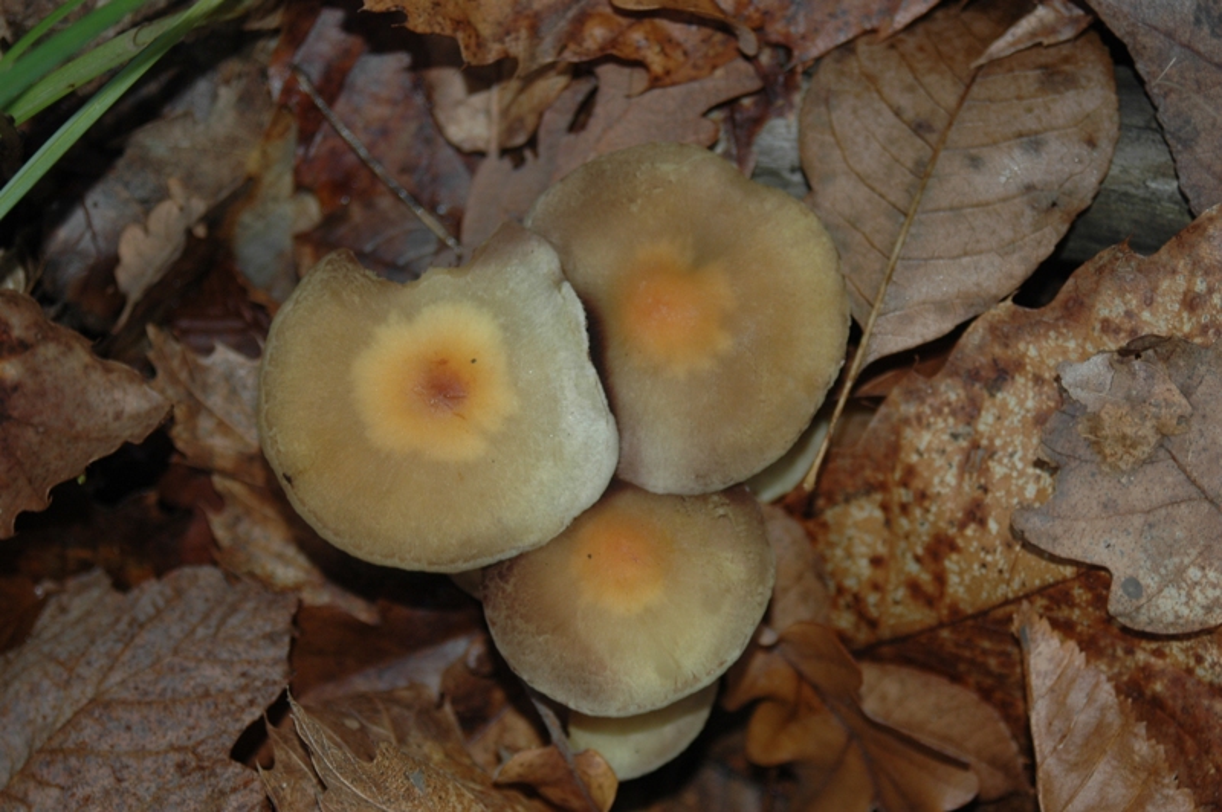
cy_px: 406
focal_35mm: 120
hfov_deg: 17.1
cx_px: 611
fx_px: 4070
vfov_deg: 11.4
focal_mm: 80
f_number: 5.6
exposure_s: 1/60
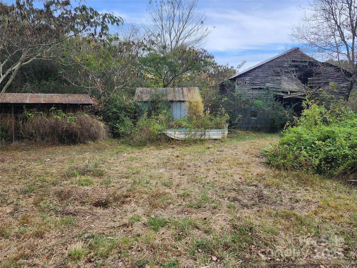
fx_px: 237
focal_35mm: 23
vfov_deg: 58.9
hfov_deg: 73.9
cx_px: 178
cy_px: 134
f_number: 1.8
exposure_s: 1/1084
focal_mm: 5.54
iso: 25
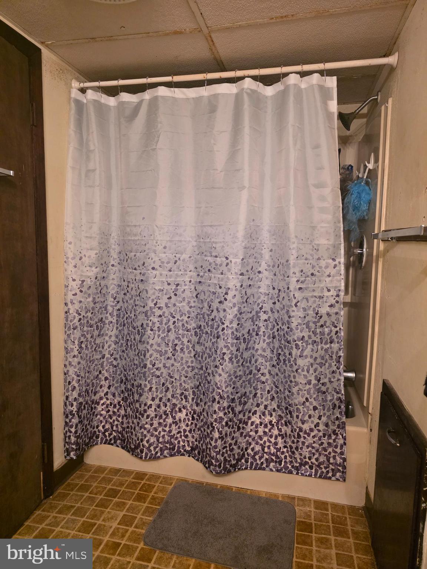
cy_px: 284
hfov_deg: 58.9
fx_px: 378
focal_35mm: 23
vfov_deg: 73.9
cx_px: 214
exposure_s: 1/120
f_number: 1.7
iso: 1600
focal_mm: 6.3
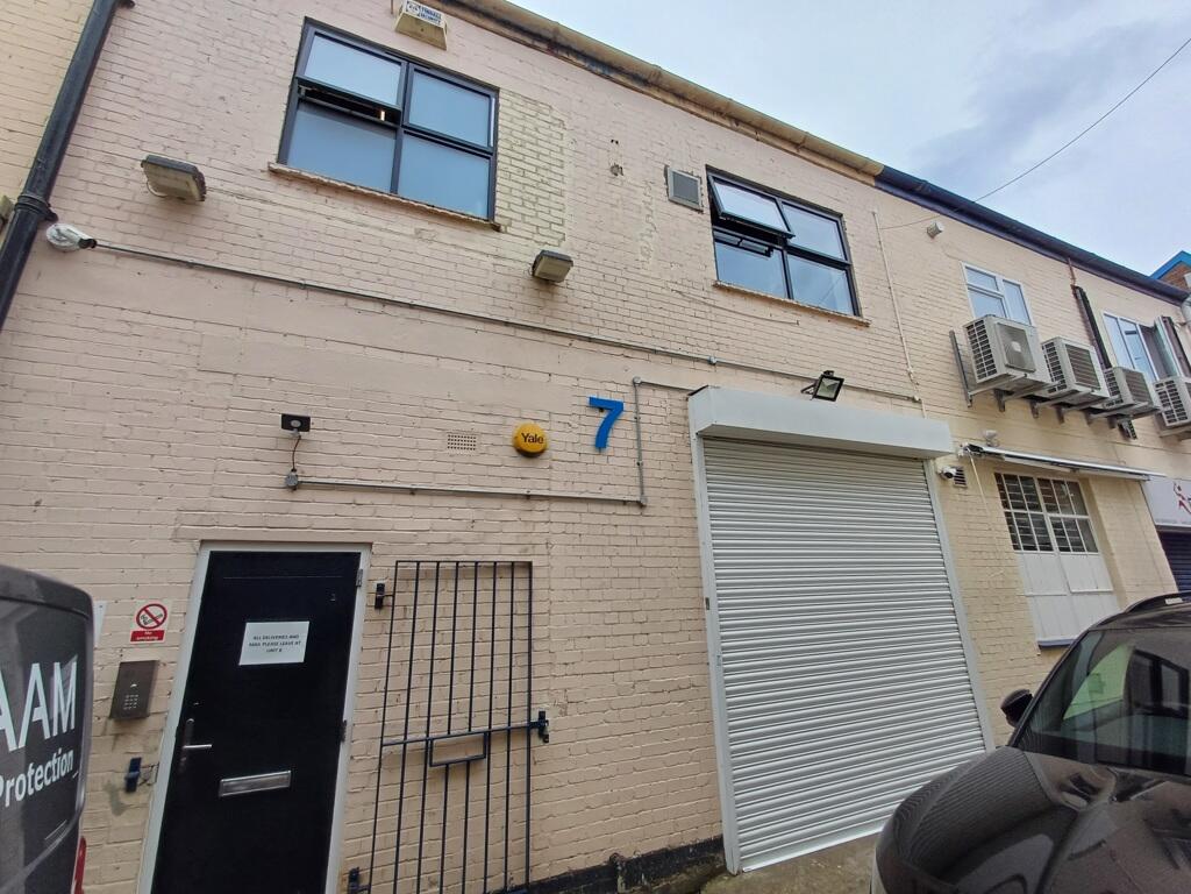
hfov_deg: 94.5
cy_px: 447
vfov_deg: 78.1
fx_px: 550
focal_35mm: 16
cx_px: 596
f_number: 2.2
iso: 40
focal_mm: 1.64
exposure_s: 1/988
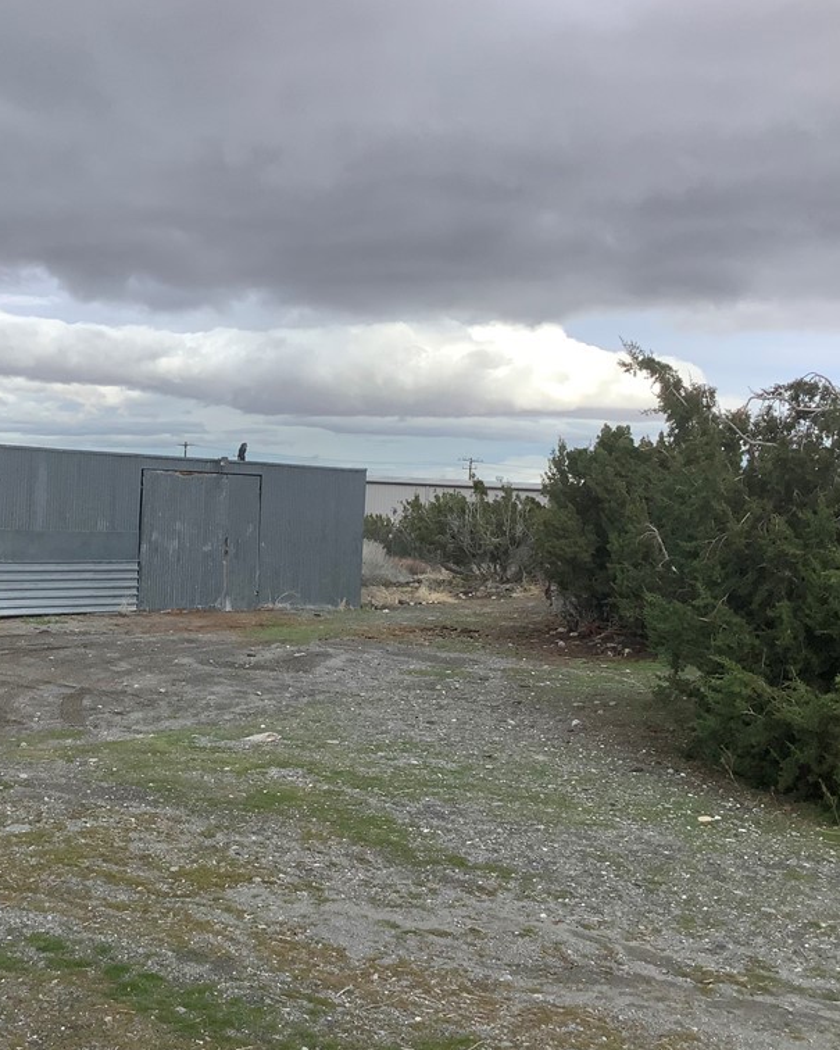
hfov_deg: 35.8
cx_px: 229
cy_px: 519
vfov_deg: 44.8
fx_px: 1274
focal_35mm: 41
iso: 25
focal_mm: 3.3
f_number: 2.4
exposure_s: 1/1116
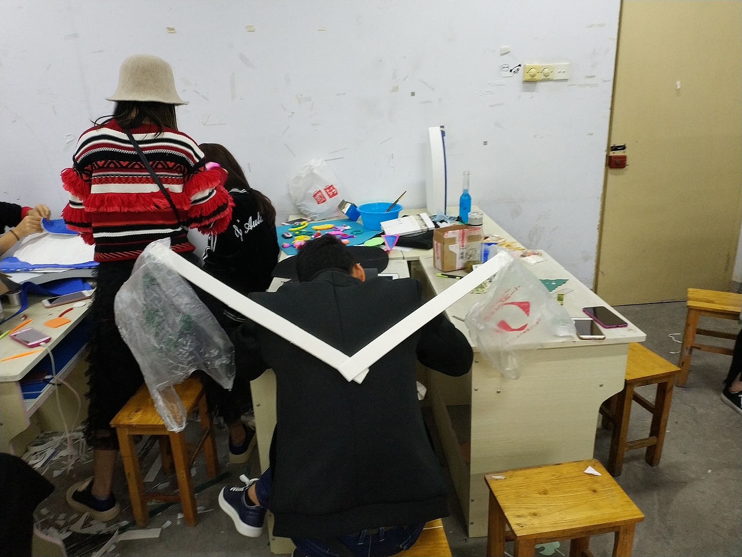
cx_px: 371
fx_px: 686
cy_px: 278
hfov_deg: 56.8
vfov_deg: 44.2
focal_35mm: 32
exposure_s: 1/33
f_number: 2
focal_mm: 4.5
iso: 400
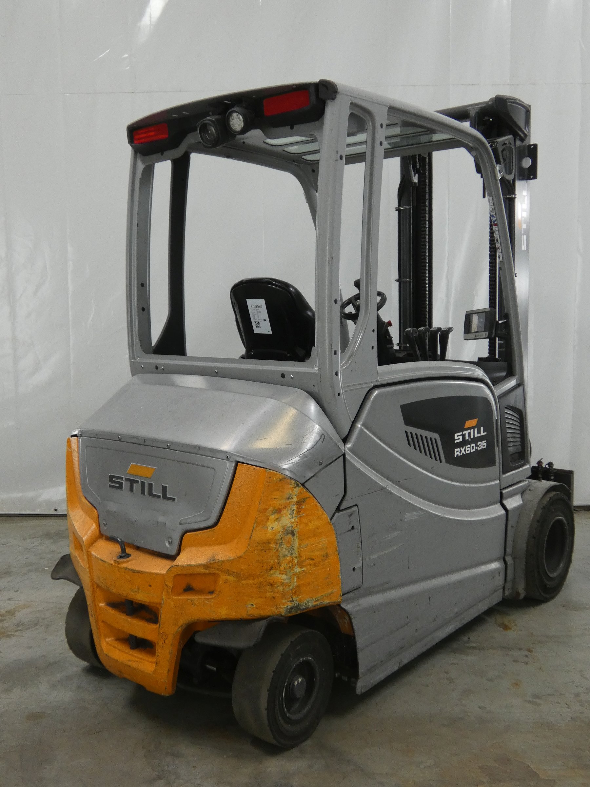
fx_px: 795
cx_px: 295
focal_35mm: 35
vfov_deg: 52.6
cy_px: 394
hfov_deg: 40.7
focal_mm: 6.2
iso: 250
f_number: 3.4
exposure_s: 1/80
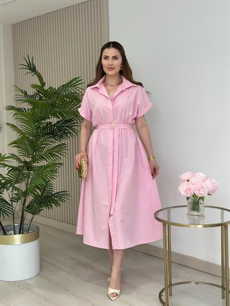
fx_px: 425
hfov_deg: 30.3
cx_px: 115
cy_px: 153
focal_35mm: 48
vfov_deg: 39.6
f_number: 1.78
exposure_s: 1/395
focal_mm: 6.86
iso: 80
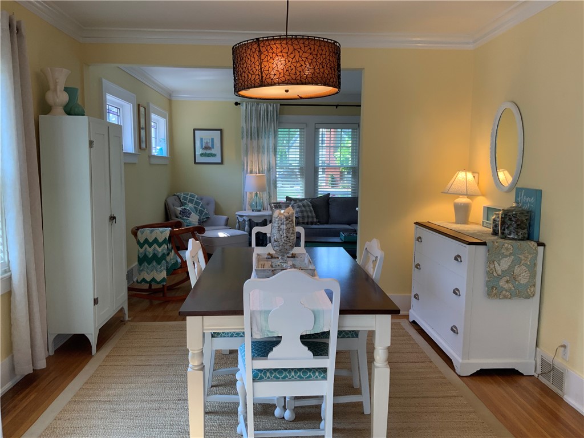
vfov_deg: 48.2
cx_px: 292
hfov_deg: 61.7
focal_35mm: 29
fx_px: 489
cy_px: 219
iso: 64
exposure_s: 1/120
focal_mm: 3
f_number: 1.8
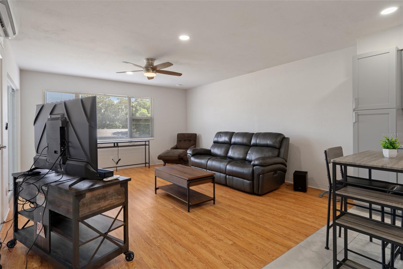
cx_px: 202
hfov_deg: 93.3
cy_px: 134
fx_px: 190
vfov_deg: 70.4
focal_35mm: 17
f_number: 8
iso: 320
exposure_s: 1/1.67
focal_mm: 17
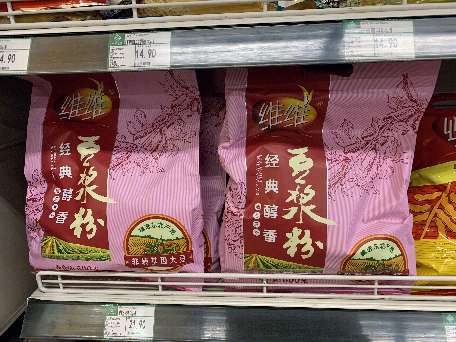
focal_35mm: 26
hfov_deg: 67.3
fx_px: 343
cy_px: 171
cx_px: 228
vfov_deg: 53.1
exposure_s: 1/50
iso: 100
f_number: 1.8
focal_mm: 4.25
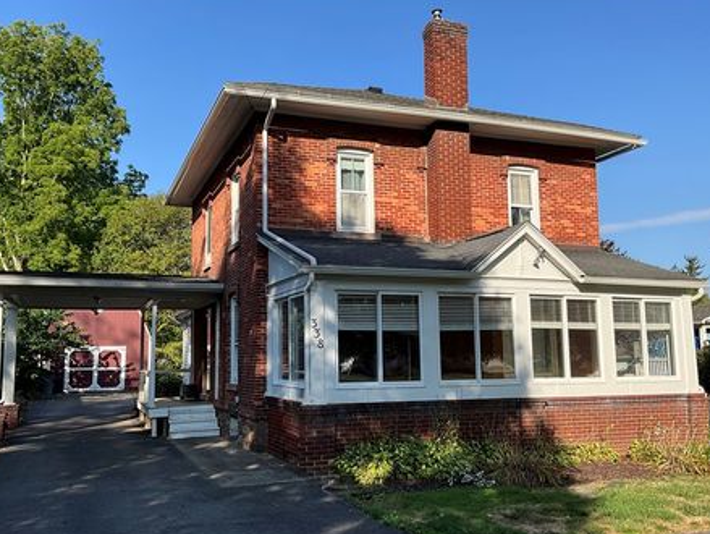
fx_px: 677
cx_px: 336
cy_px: 290
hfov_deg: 55.3
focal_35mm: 33
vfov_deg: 43.0
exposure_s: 1/1121
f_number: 1.8
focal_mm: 3
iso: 25
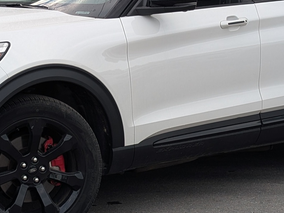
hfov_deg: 15.6
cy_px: 1
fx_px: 1034
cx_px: 88
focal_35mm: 126
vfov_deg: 11.6
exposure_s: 1/190
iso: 21
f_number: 1.68
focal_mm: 6.9
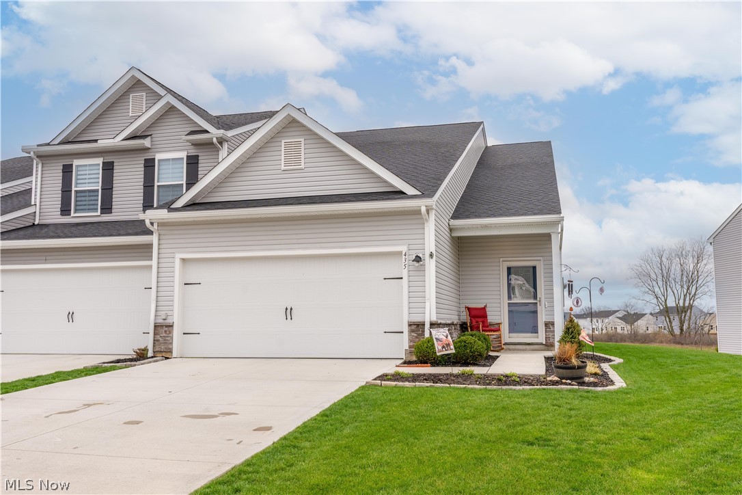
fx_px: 680
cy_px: 248
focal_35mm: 33
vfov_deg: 40.0
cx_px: 371
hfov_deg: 57.2
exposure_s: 1/320
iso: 400
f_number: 8
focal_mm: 33
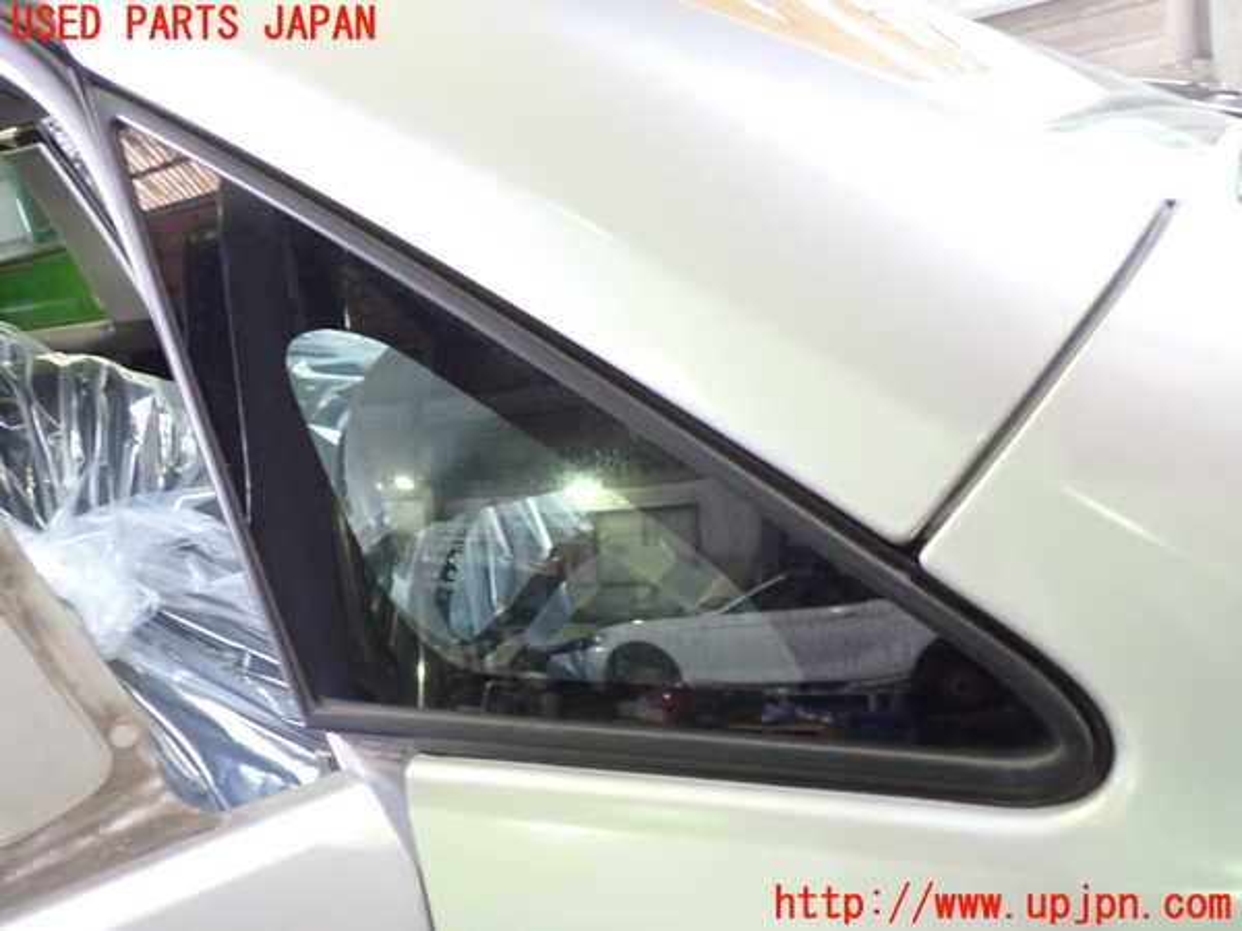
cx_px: 621
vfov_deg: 46.8
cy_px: 466
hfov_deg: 60.0
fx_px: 1076
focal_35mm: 30
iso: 640
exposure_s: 1/30
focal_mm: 5.4
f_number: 2.3
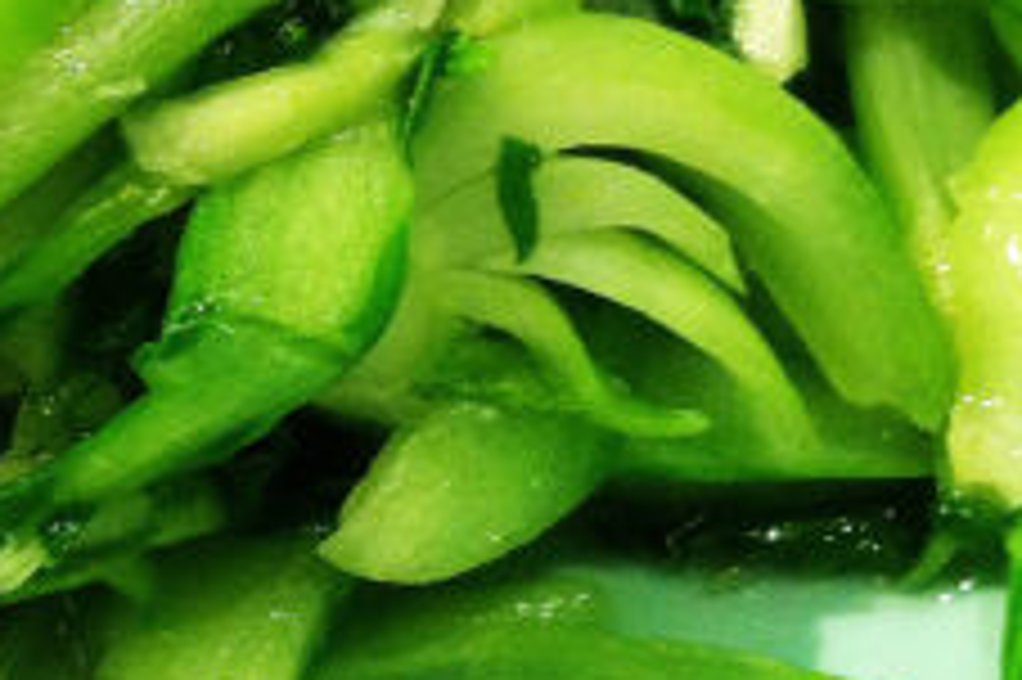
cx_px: 333
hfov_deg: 18.2
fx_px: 3177
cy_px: 43
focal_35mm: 112
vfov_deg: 12.1
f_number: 2.8
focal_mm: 3.85
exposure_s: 1/17
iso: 250
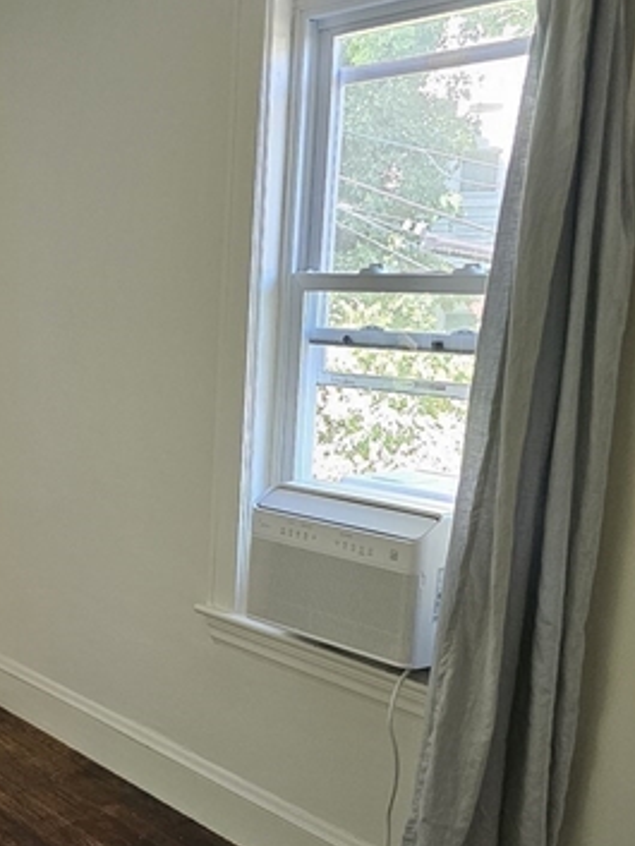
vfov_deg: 37.5
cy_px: 609
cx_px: -38
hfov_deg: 27.1
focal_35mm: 50
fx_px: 1222
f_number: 1.7
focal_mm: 6.3
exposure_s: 1/120
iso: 640
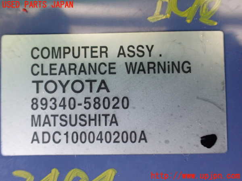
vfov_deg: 46.8
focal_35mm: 30
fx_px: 210
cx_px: 121
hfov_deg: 60.0
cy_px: 90
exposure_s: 1/80
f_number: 2.3
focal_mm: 5.4
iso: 800
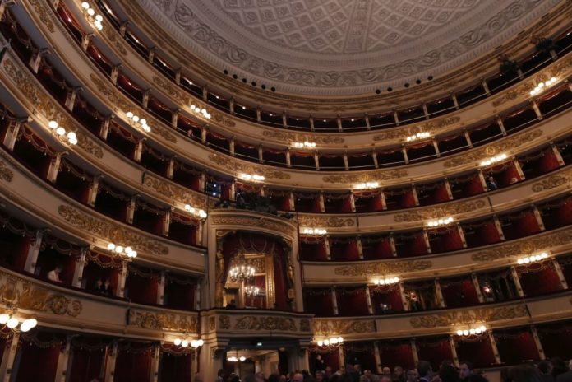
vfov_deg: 53.1
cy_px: 191
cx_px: 286
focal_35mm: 24
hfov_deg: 73.7
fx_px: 381
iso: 4000
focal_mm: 24
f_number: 5.6
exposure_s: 1/125
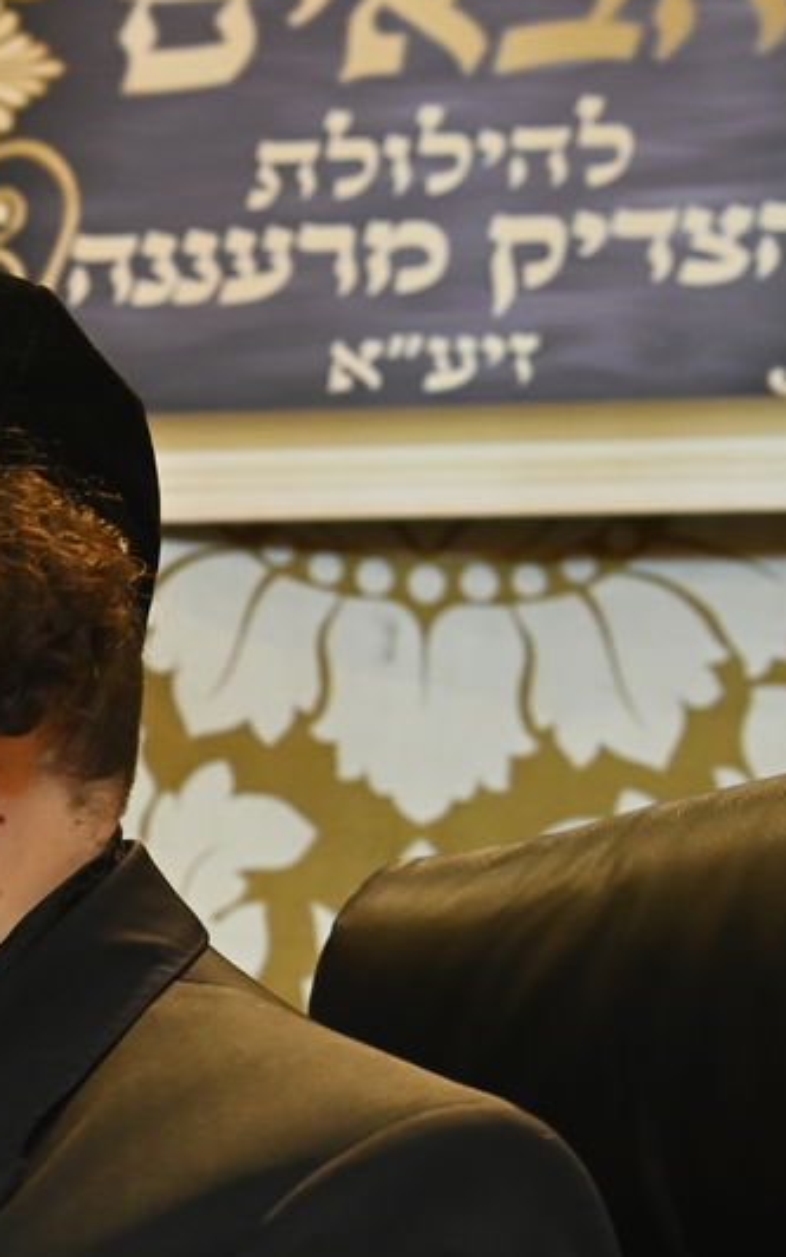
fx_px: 4217
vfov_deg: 16.9
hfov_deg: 10.1
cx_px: -566
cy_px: 916
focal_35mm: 123
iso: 2500
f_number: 5.6
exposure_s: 1/125
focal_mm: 46
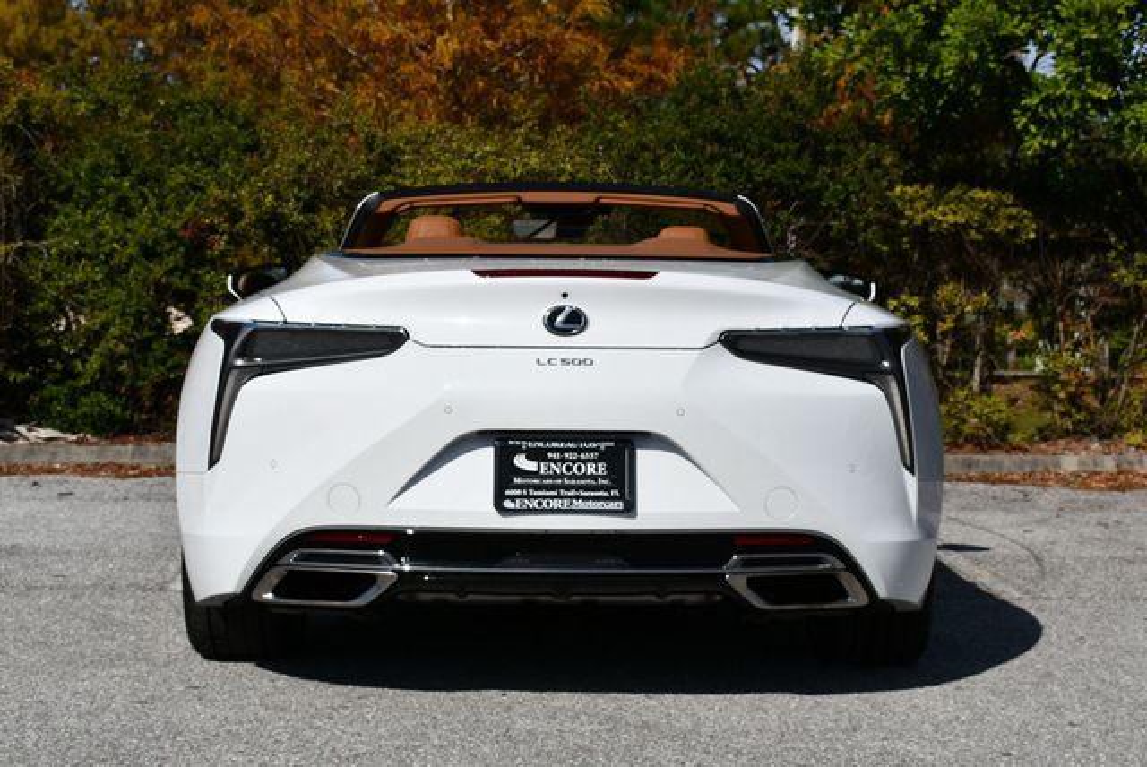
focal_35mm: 76
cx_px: 574
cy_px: 384
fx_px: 2424
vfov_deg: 18.0
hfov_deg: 26.6
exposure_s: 1/500
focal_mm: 38
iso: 100
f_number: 11
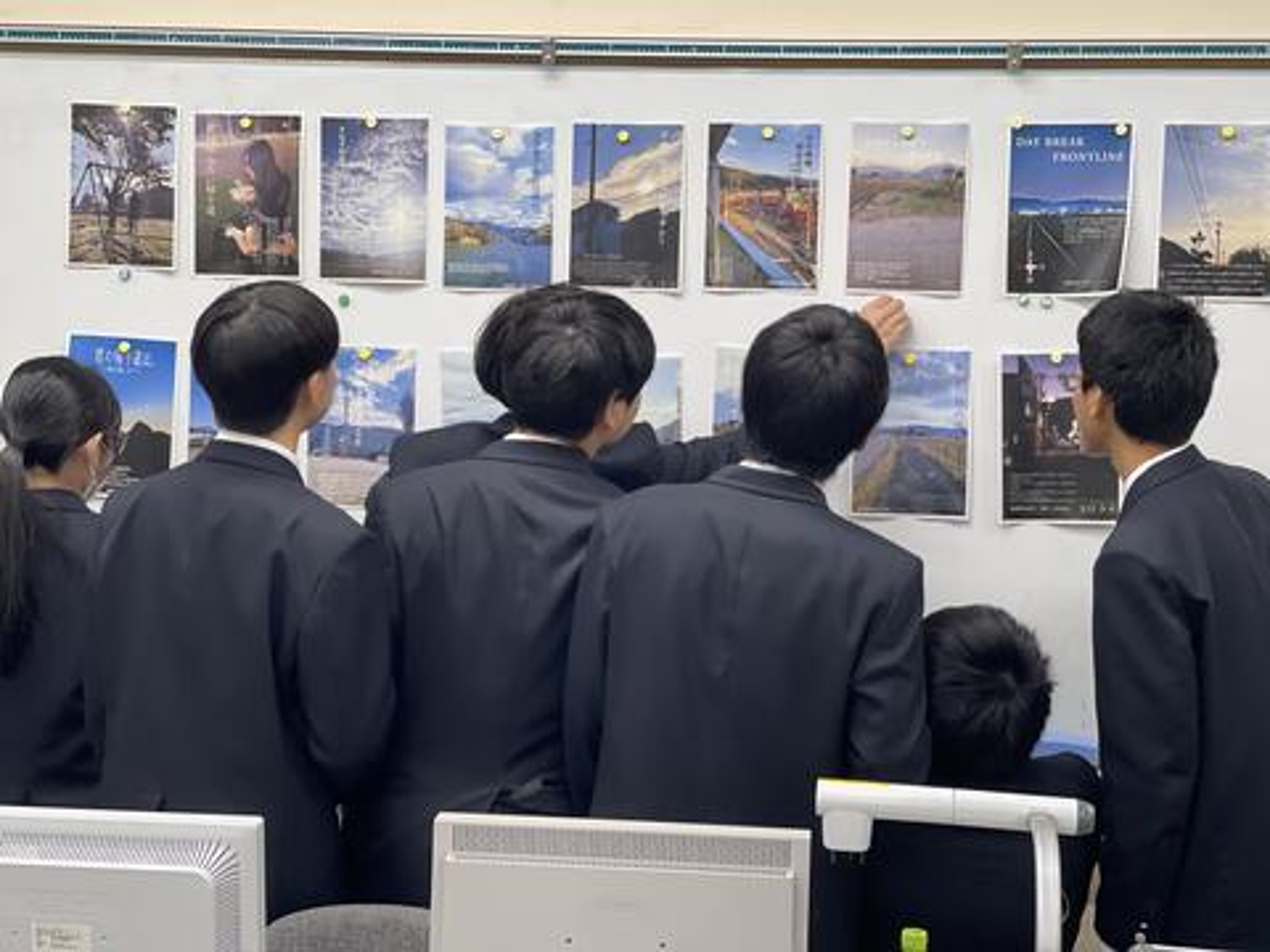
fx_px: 2348
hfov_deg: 30.3
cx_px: 635
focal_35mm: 64
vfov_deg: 22.9
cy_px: 476
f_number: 2.2
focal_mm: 7.5
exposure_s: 1/120
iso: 200
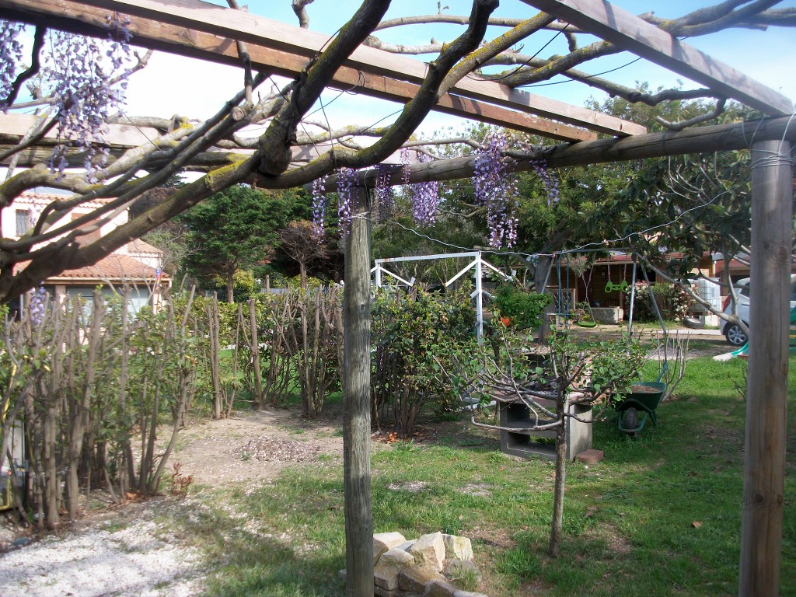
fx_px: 713
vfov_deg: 45.4
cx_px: 398
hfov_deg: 58.4
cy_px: 298
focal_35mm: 31
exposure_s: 1/390
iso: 80
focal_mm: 5.7
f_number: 2.9
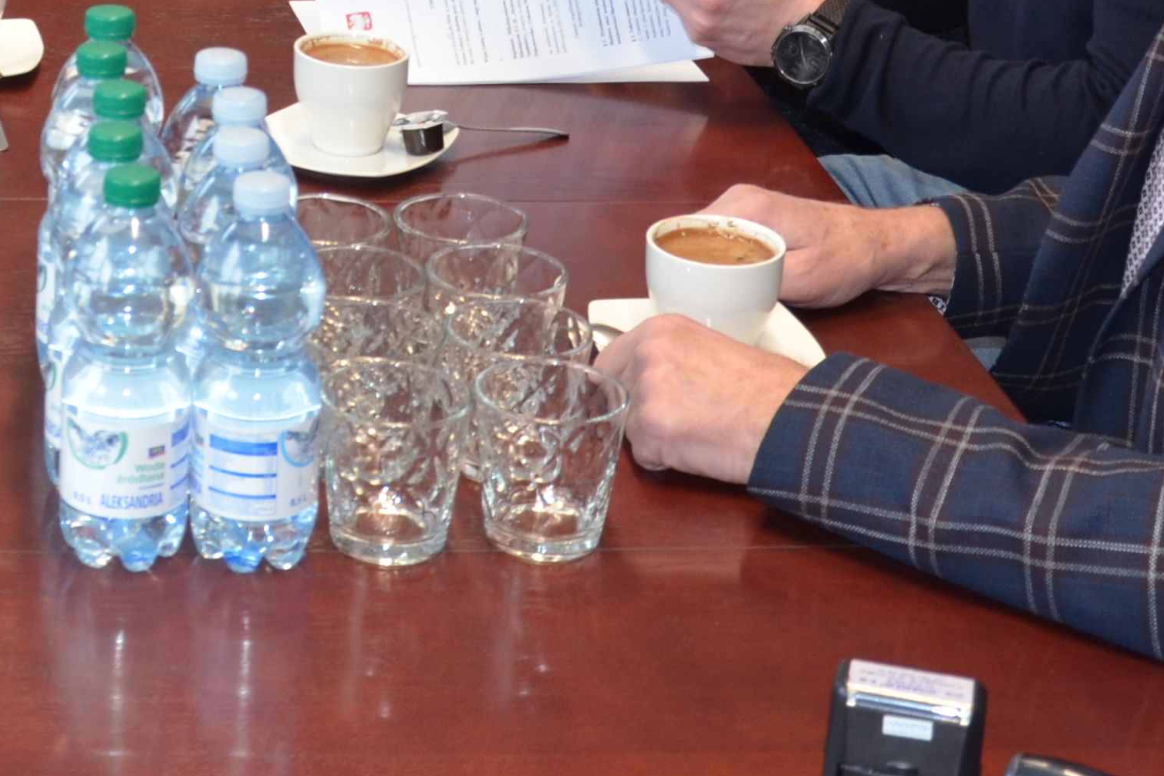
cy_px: -126
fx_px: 2845
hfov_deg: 22.6
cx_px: 140
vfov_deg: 15.1
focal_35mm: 88
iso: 400
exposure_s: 1/125
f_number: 3.5
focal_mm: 18
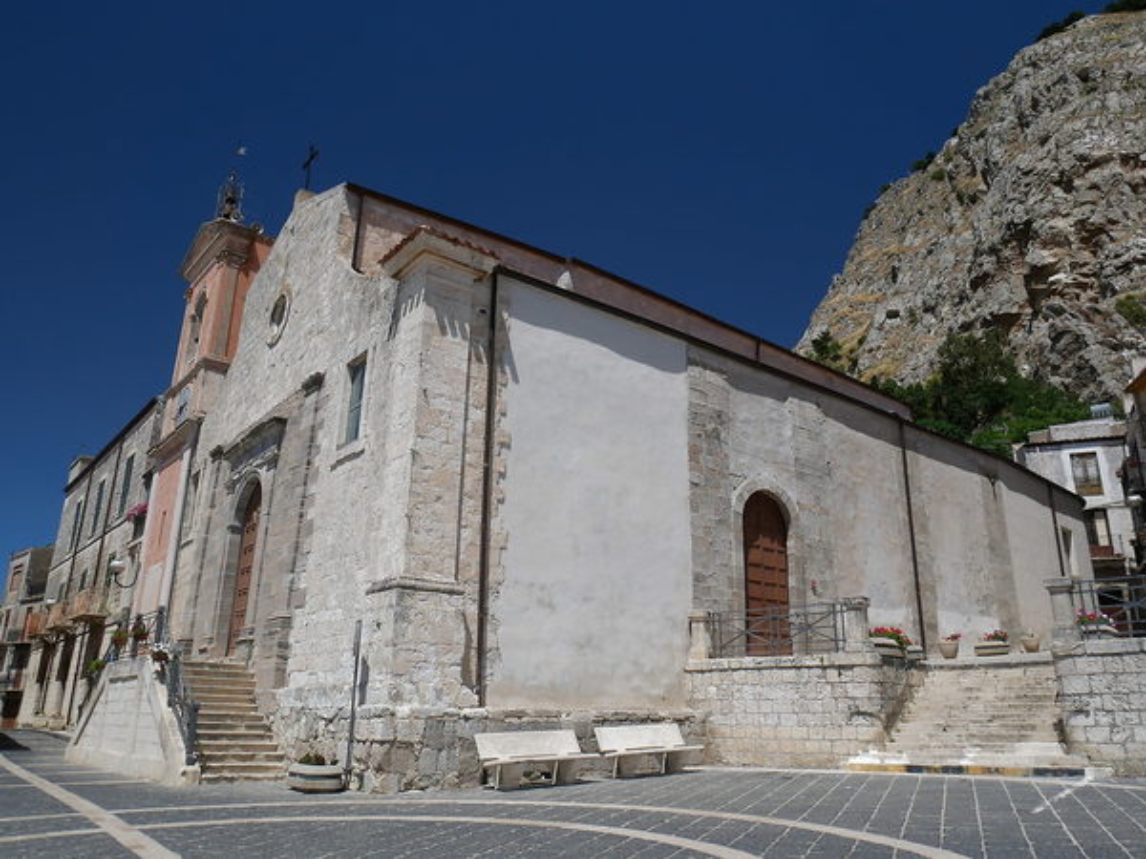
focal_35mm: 28
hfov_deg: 63.4
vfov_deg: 49.7
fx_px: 927
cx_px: 573
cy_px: 430
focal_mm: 14
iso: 100
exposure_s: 1/80
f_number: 9
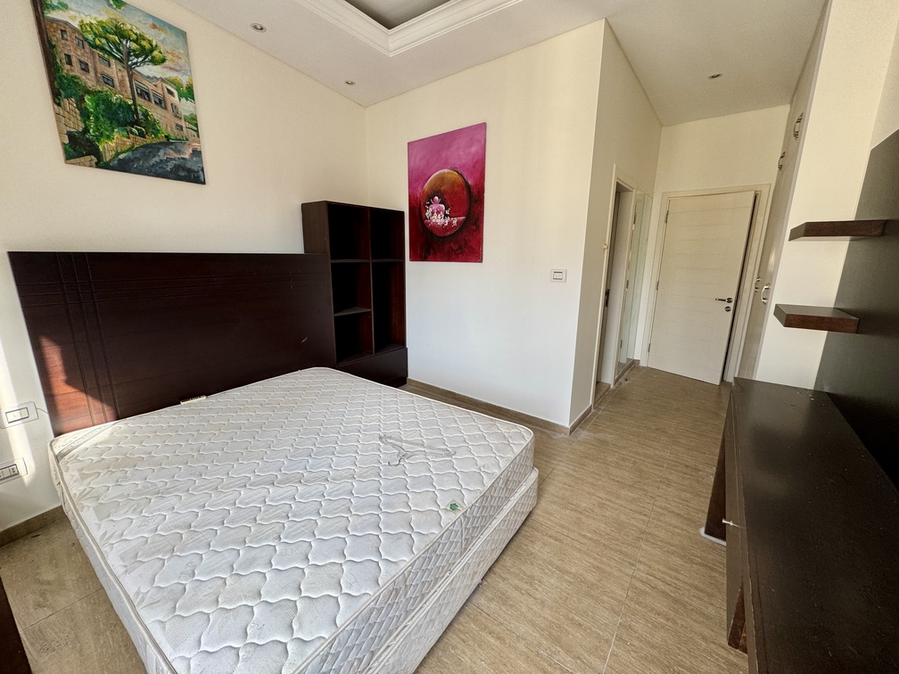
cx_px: 450
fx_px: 364
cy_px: 337
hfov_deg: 102.1
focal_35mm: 14
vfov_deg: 85.7
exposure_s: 1/99
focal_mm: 2.22
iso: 64
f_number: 2.2
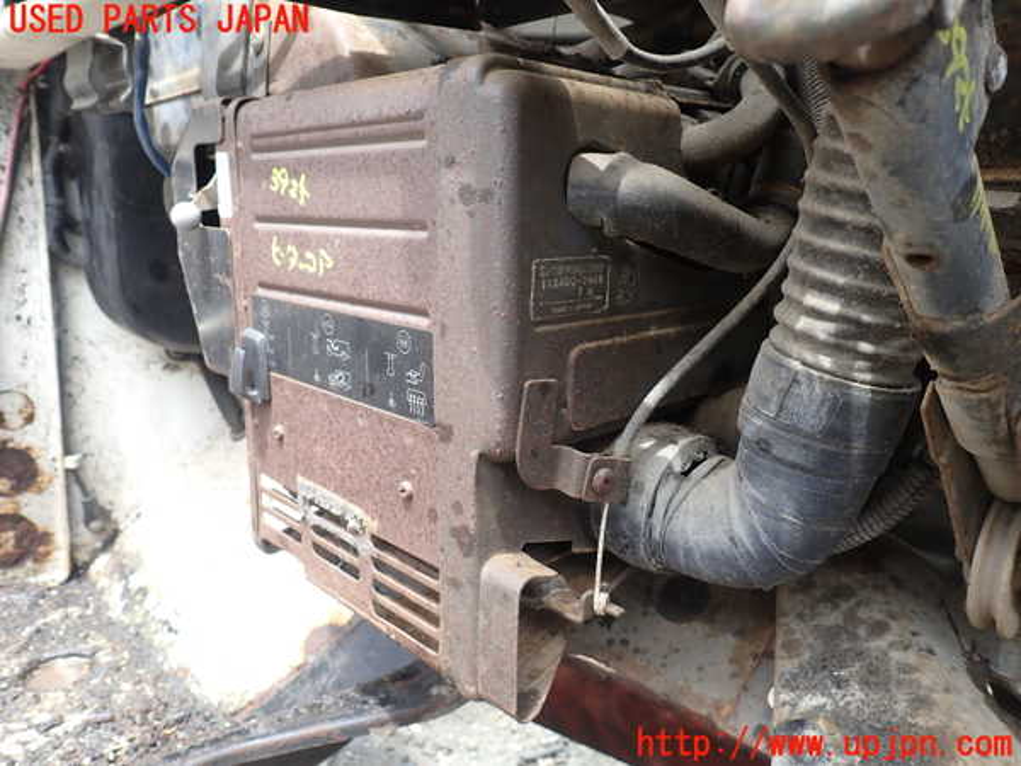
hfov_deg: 69.4
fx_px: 737
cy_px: 383
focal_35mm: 25
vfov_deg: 54.9
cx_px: 510
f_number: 2.8
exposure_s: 1/160
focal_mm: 4.5
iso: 100
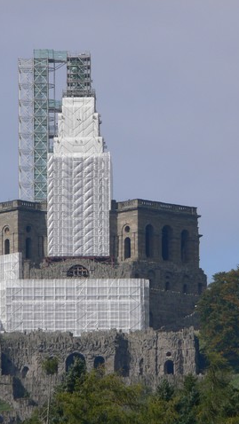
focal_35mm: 613
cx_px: 81
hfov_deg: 2.0
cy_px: 212
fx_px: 6904
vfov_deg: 3.5
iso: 80
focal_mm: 88.8
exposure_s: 1/400
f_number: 6.3
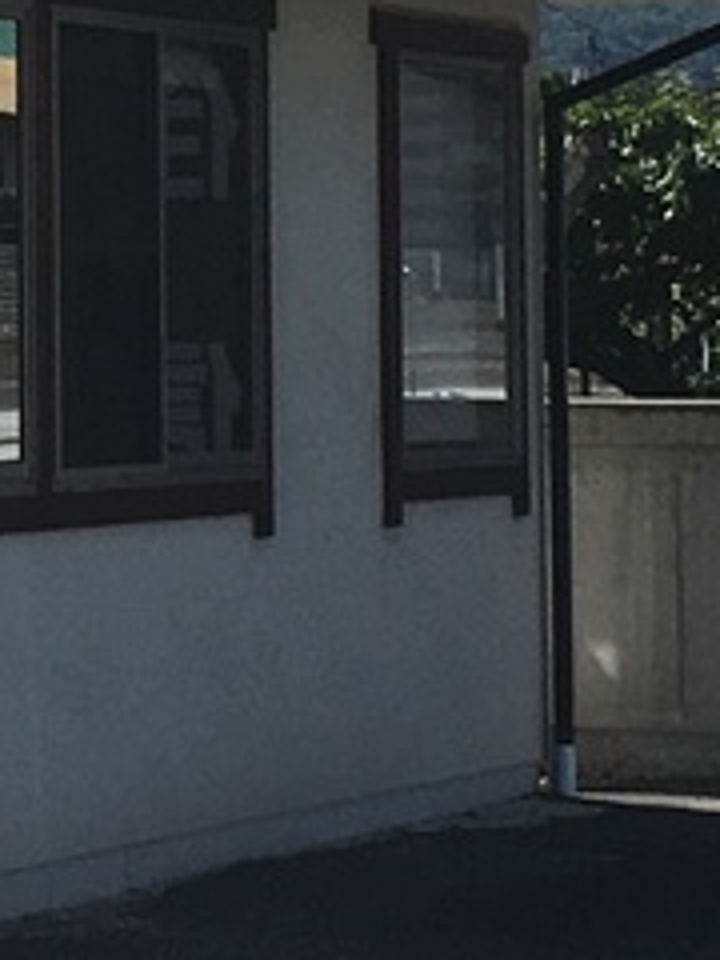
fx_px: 5436
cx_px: -994
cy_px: 136
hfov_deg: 7.1
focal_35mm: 196
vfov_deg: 10.1
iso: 25
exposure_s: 1/2137
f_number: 2.2
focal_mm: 4.15
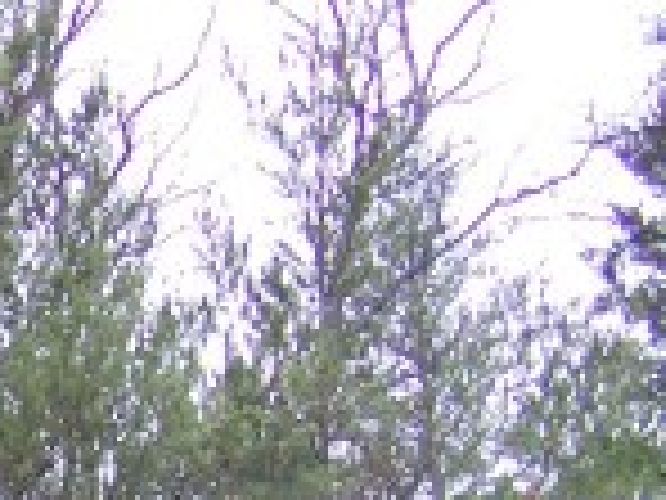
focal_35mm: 164
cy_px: 1009
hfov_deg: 11.0
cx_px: -639
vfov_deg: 8.6
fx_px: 3155
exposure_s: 1/160
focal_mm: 6.3
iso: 160
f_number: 2.8
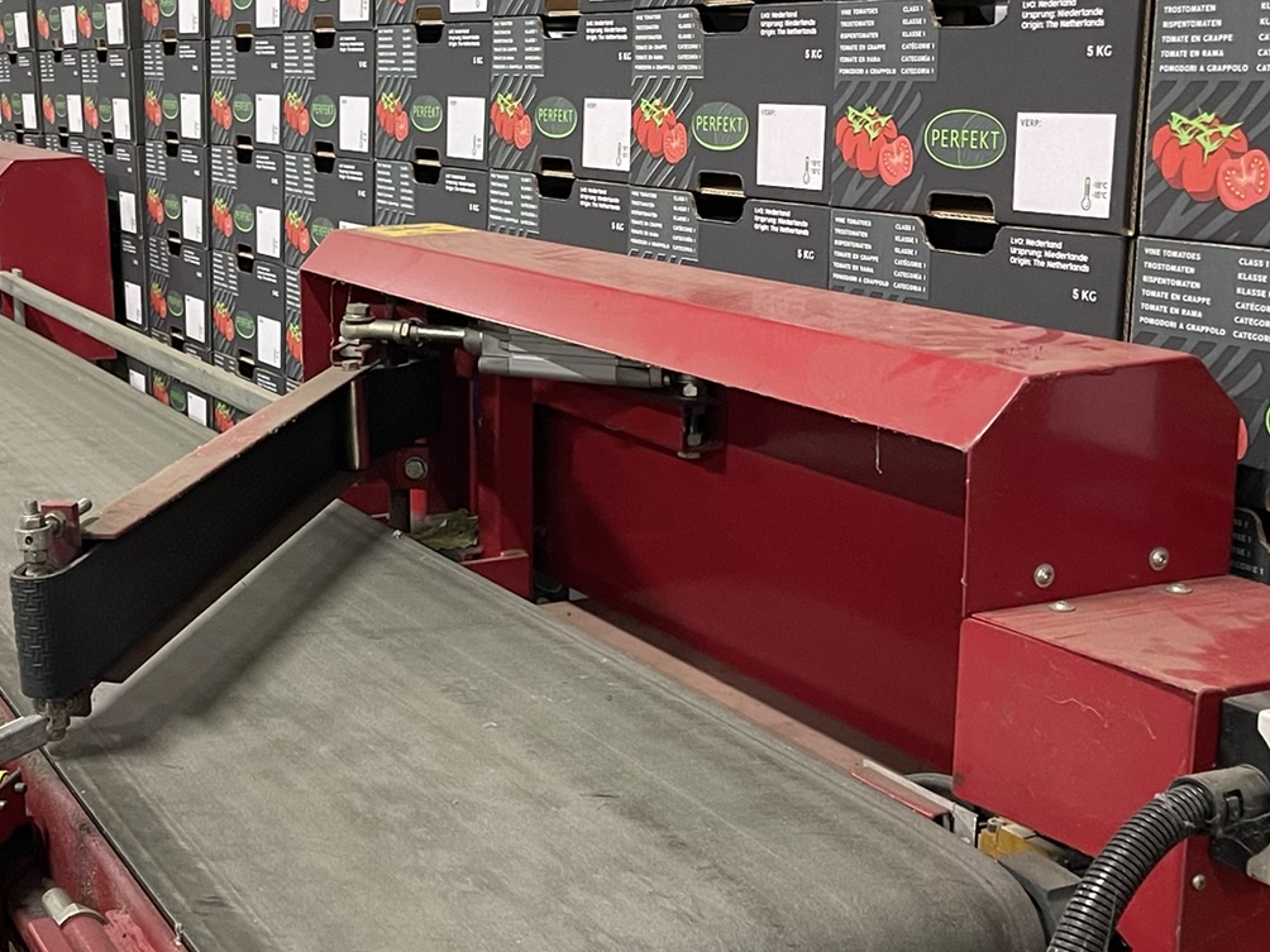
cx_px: 325
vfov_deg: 28.5
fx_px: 1871
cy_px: 546
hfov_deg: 36.7
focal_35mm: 51
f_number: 1.6
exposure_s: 1/50
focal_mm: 5.1
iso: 500
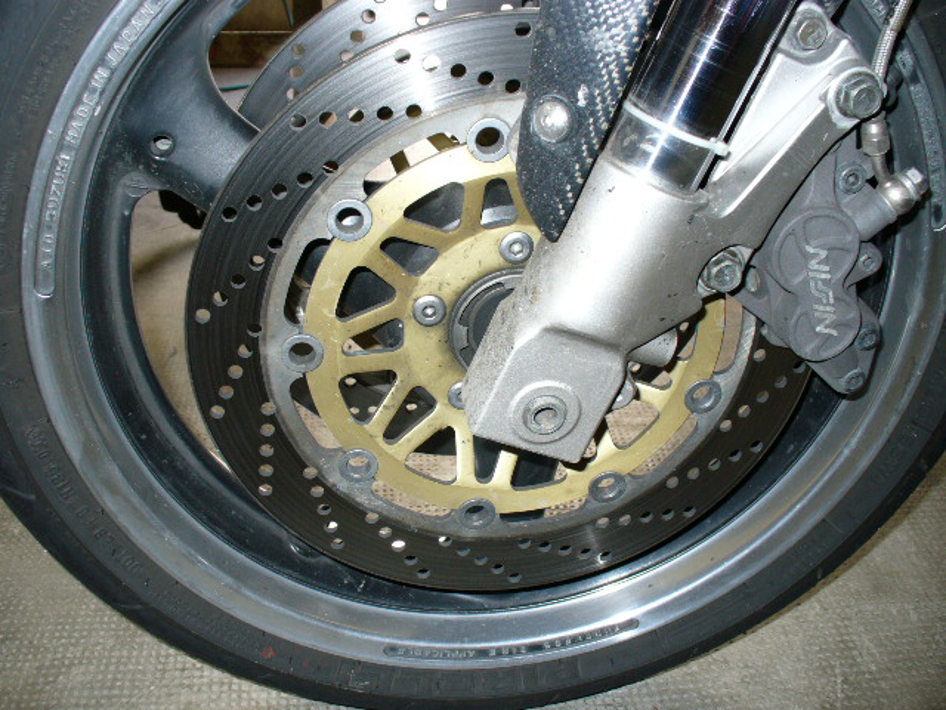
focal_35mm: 37
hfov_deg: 50.1
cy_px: 355
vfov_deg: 38.7
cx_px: 473
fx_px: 1011
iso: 100
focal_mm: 6.1
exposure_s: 1/30
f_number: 2.8
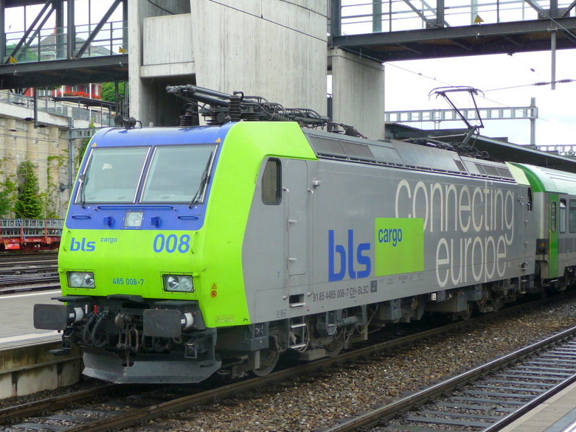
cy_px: 244
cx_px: 260
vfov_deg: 22.9
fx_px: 1065
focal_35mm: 64
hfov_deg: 30.2
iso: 100
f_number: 4.2
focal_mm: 8.5
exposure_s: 1/250
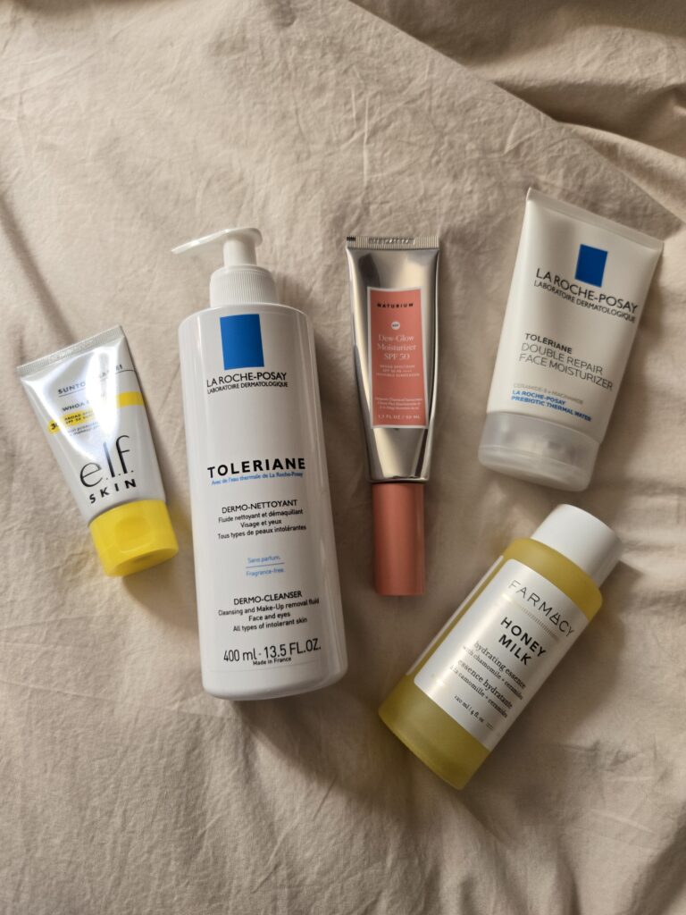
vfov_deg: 73.9
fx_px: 608
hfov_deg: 58.9
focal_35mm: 23
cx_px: 343
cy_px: 458
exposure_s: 1/180
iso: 160
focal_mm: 5.4
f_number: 1.8
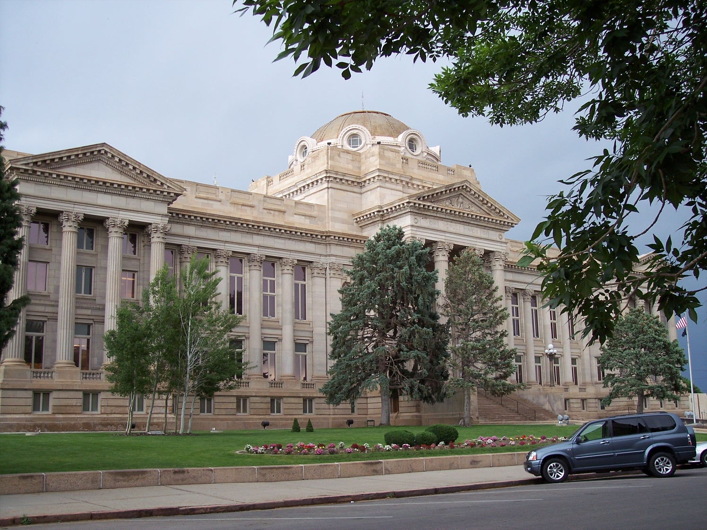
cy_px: 265
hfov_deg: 47.9
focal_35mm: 39
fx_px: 797
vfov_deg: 36.8
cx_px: 354
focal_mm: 8
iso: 100
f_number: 3.4
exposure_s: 1/90
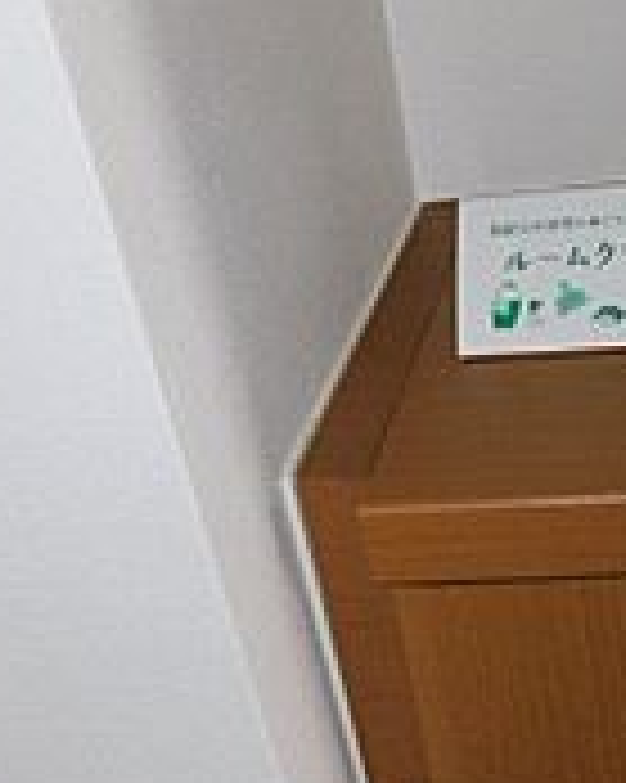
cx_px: 459
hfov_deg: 24.3
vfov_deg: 29.3
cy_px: 702
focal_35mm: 62
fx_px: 1437
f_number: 3
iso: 200
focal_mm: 4
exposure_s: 1/30
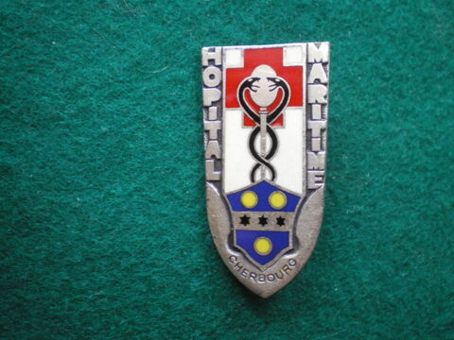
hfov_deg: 49.0
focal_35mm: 38
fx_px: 498
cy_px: 170
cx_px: 227
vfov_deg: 37.7
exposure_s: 1/15
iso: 400
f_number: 3.1
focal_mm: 6.3
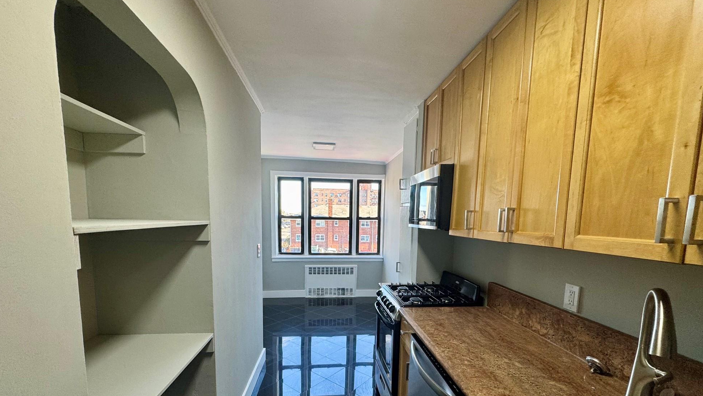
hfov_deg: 99.4
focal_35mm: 16
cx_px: 348
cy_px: 249
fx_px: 298
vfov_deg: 66.0
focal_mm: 2.22
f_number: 2.2
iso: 125
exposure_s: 1/120
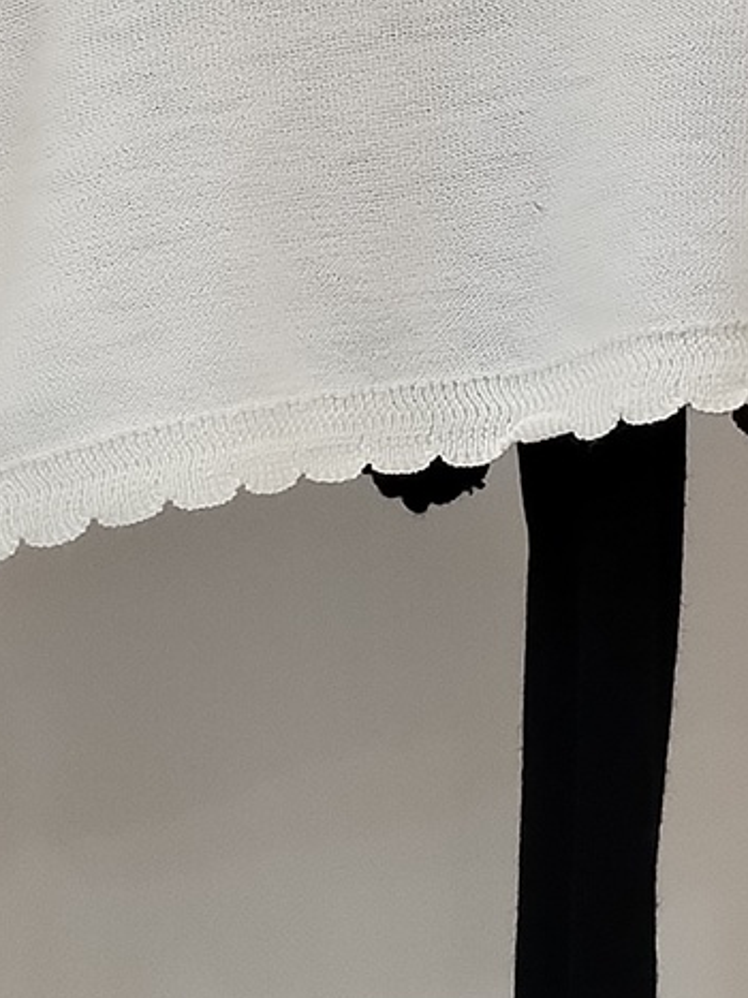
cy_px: 239
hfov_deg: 9.9
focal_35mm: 149
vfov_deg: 13.2
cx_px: 160
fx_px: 4295
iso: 444
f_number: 1.8
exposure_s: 1/60
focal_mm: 4.75
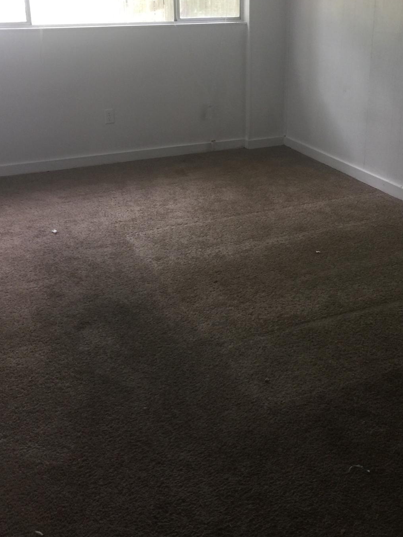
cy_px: 196
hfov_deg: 33.4
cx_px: 254
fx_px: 667
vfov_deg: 43.4
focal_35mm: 43
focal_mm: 4.15
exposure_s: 1/30
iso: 40
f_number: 2.2
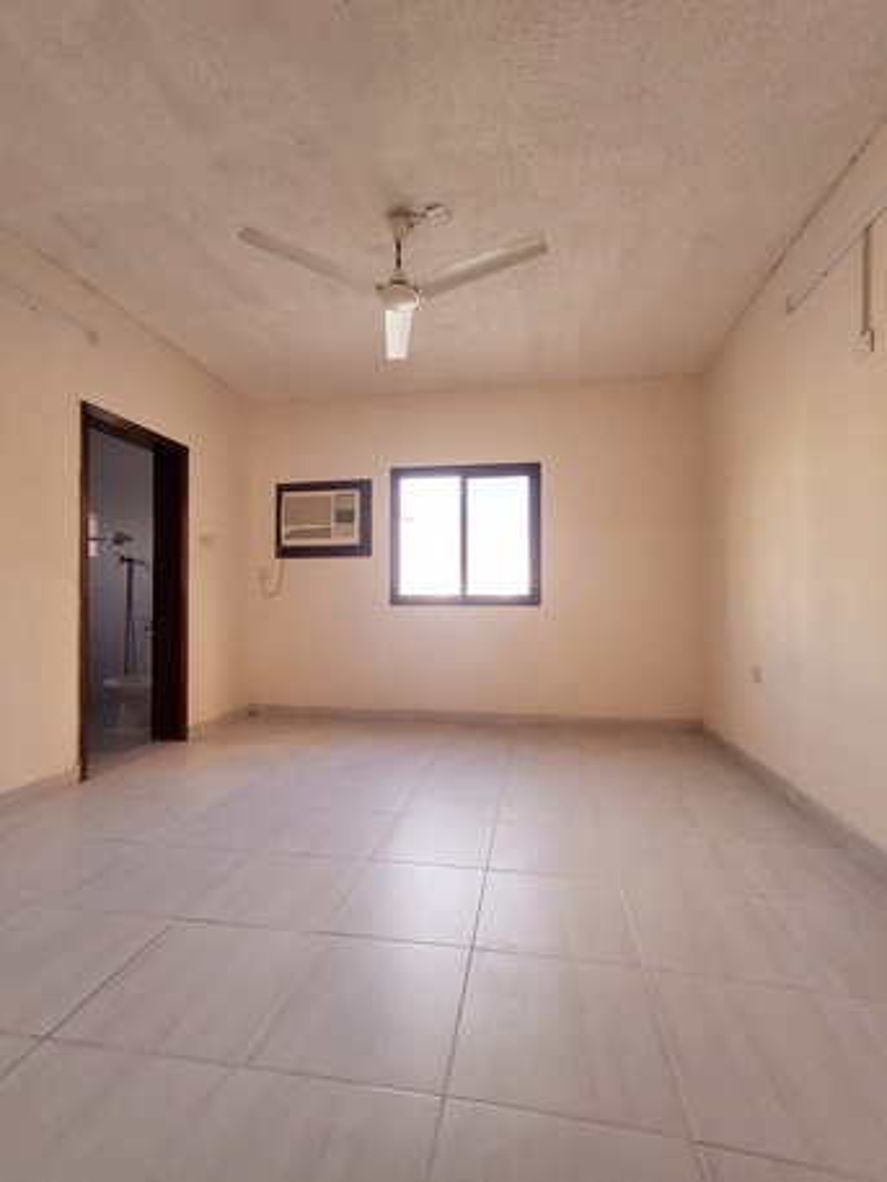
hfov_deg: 78.1
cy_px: 591
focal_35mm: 16
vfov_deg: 94.5
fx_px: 546
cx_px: 444
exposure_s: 1/50
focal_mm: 1.64
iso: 160
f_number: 2.2
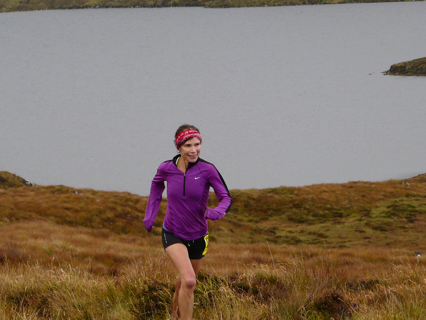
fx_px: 3790
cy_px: 160
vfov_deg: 4.8
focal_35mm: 308
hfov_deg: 6.4
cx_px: 213
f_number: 4.5
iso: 100
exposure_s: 1/200
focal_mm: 31.7
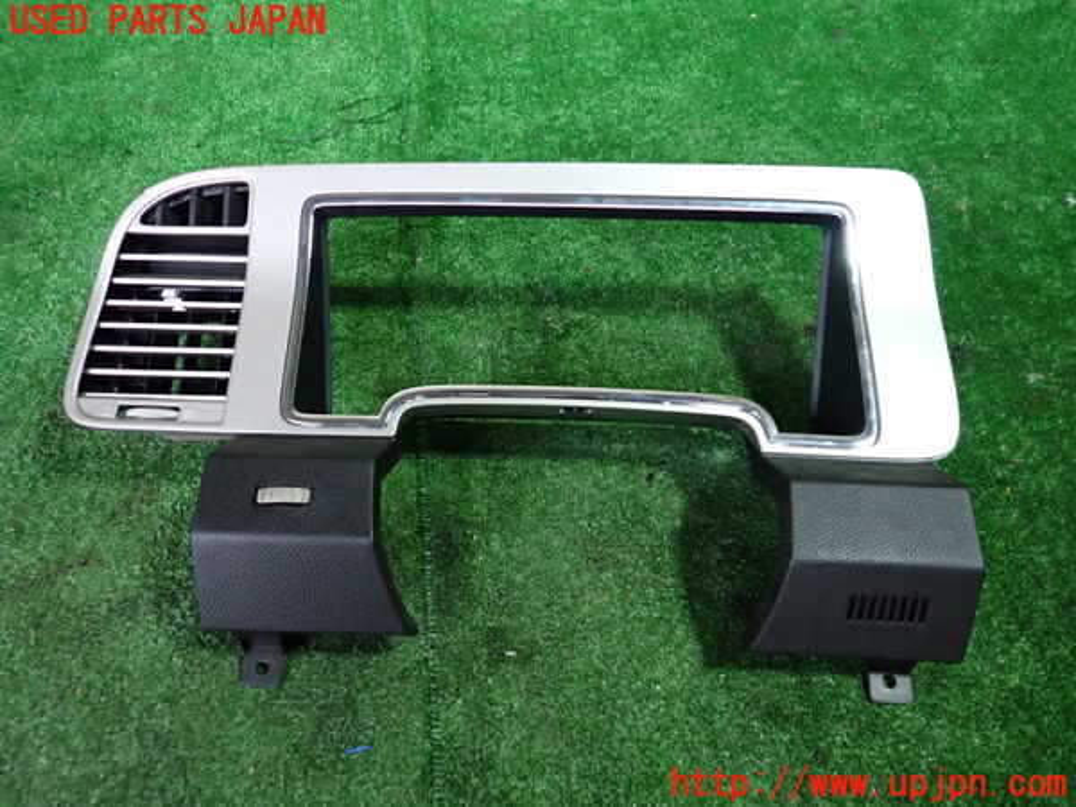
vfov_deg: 54.9
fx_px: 777
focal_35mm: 25
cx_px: 538
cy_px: 404
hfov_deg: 69.4
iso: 1000
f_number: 2
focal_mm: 4.5
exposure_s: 1/50
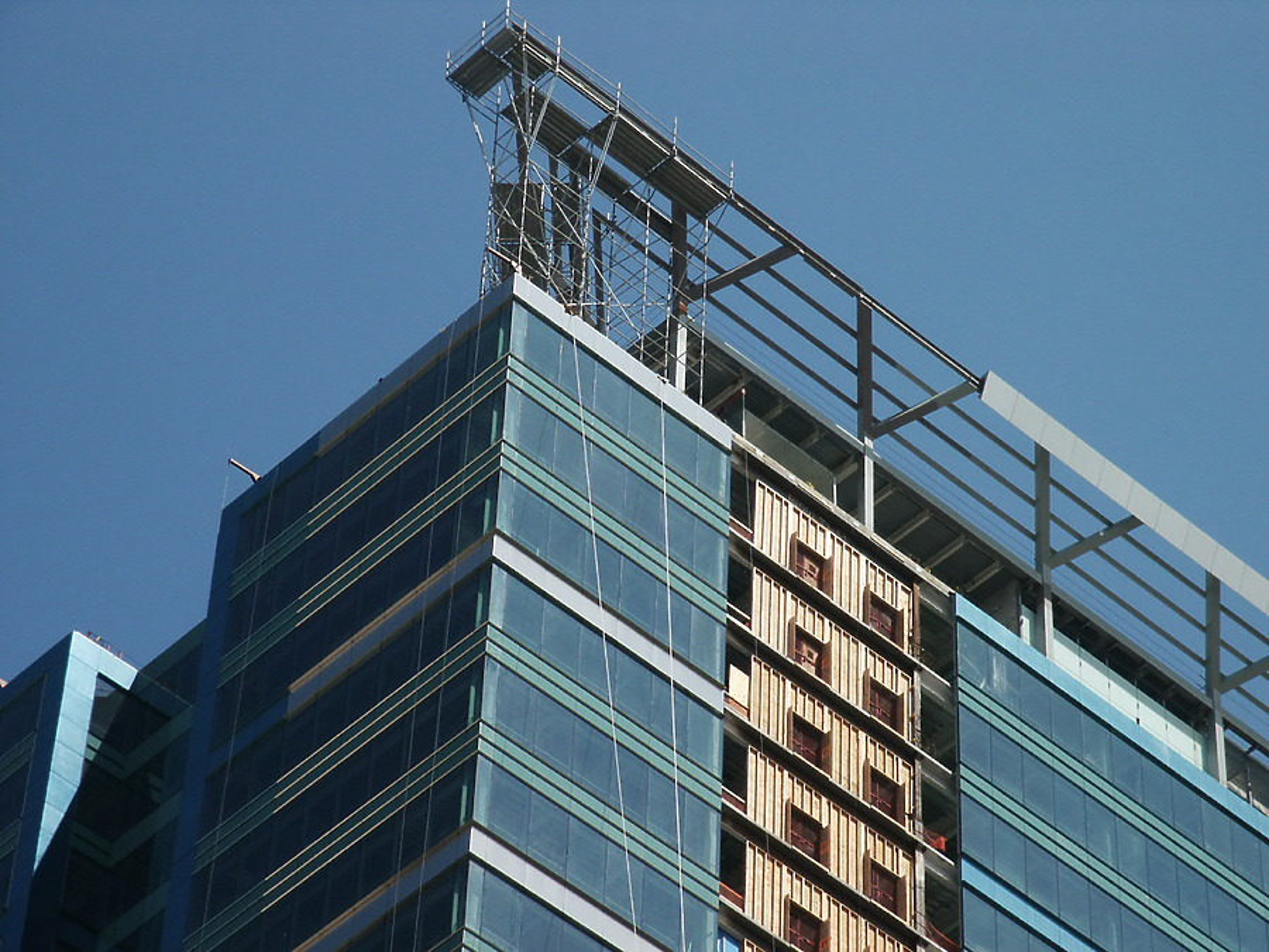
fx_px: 5096
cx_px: 634
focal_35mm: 139
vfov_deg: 10.7
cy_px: 476
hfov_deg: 14.2
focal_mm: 28.22
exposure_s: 1/250
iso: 64
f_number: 8
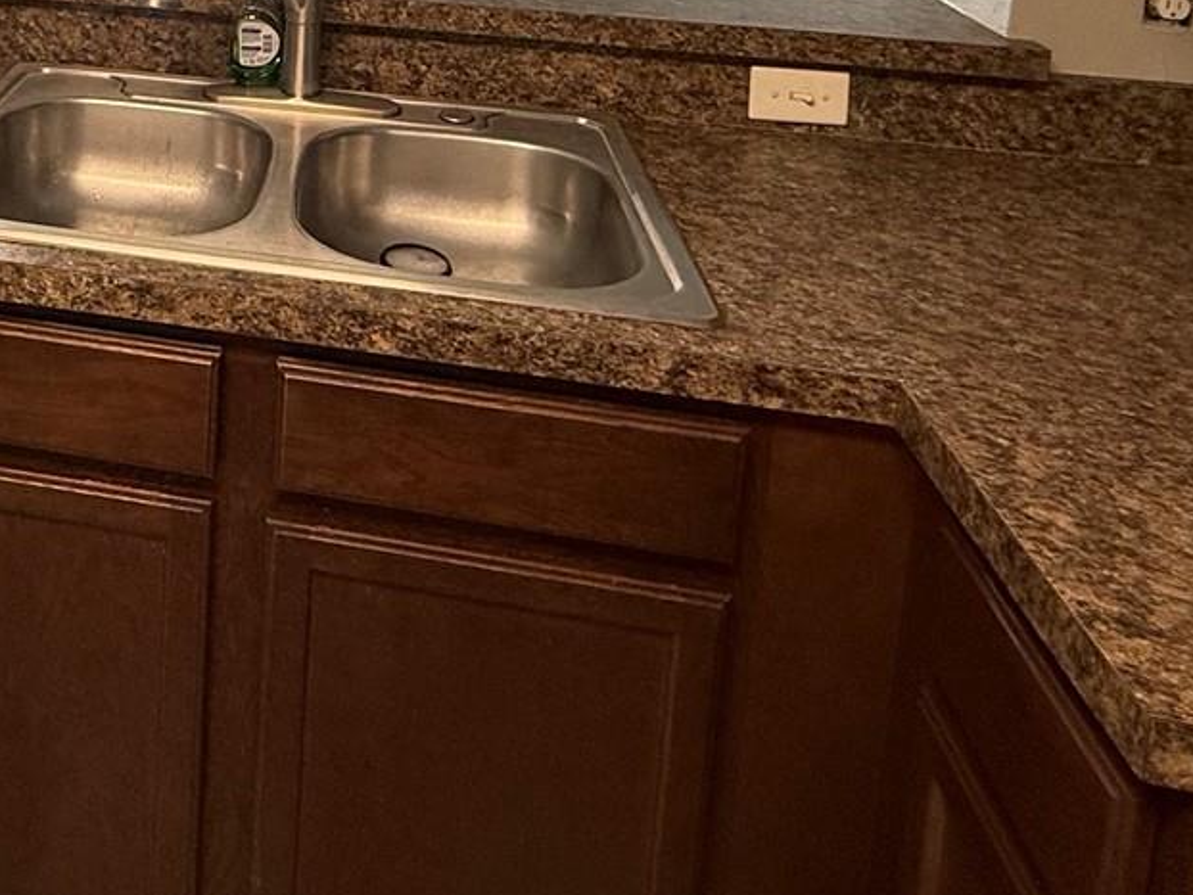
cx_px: 134
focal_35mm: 36
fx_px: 1241
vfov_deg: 32.9
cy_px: -165
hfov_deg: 46.6
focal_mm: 2.22
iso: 160
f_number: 2.2
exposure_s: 1/120
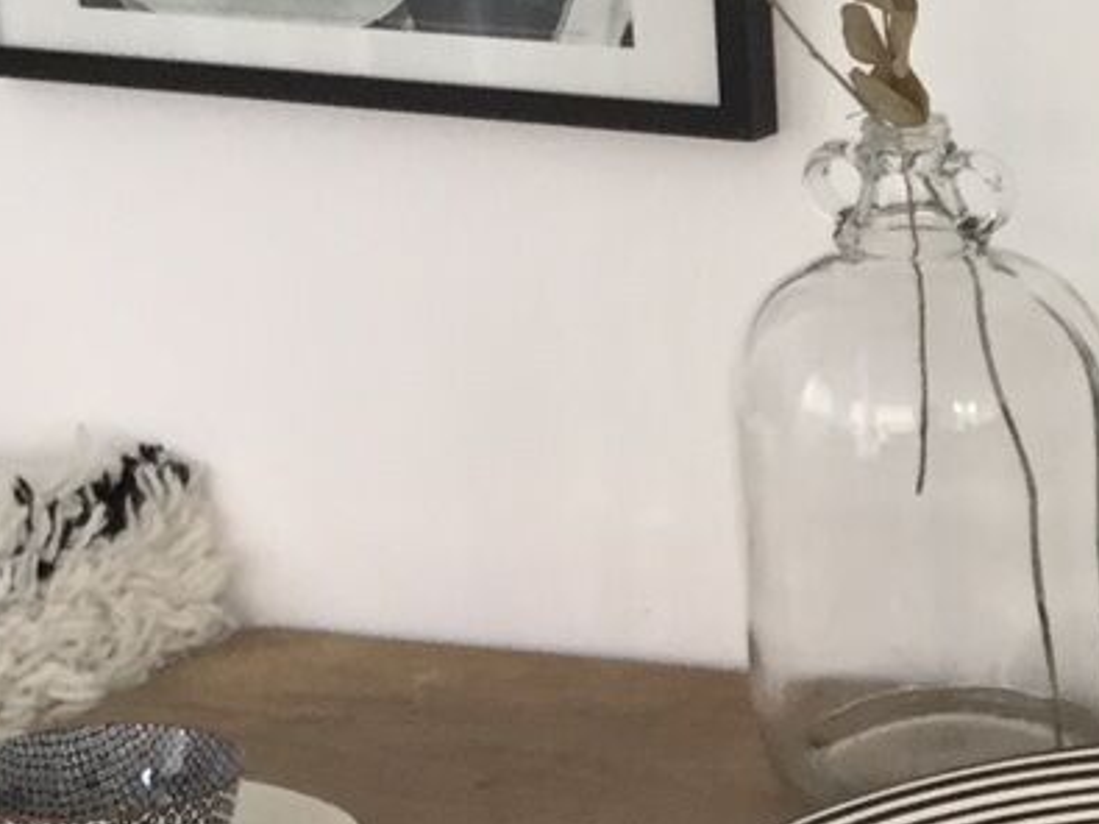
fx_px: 4063
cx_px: 1491
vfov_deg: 11.4
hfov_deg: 14.6
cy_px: 846
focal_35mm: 128
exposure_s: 1/33
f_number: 2.4
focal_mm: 3.3
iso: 64
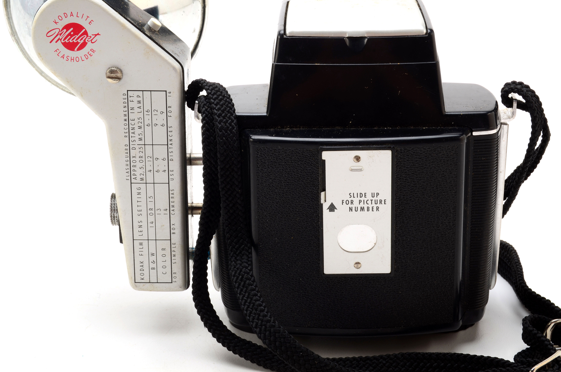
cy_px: 186
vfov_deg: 16.5
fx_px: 1283
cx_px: 280
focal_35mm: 82
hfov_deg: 24.7
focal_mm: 55
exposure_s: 1/160
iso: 100
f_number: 20
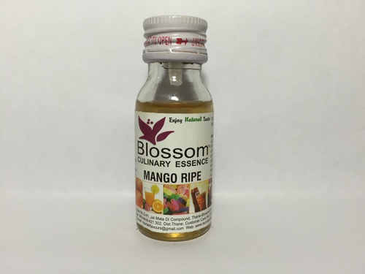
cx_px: 182
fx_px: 306
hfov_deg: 61.7
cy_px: 137
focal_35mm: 29
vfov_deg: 48.2
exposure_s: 1/33
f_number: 2.2
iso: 32
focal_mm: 4.15
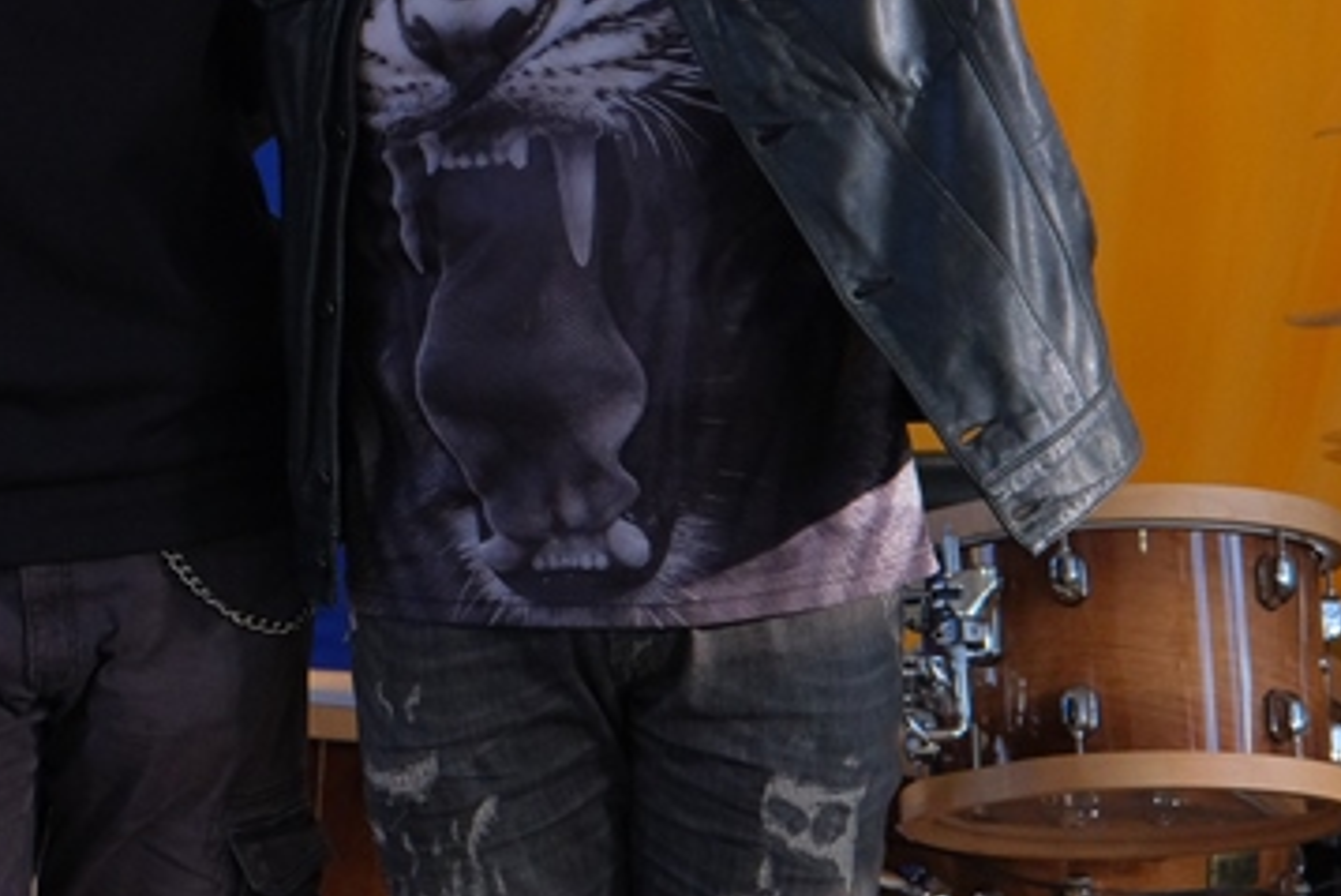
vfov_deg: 7.4
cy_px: -283
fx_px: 6819
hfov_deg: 11.0
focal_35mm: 183
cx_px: -360
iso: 1250
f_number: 4
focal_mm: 42.9
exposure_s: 1/400
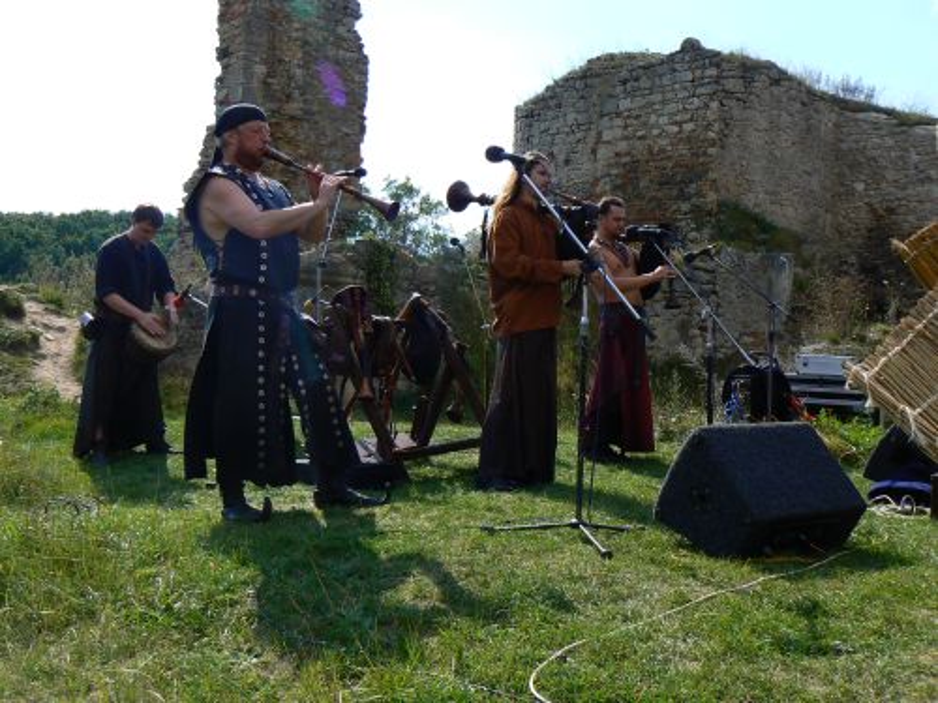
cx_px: 469
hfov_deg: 51.4
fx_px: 976
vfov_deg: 39.7
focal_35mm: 36
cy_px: 352
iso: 80
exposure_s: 1/500
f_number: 5.6
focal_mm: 6
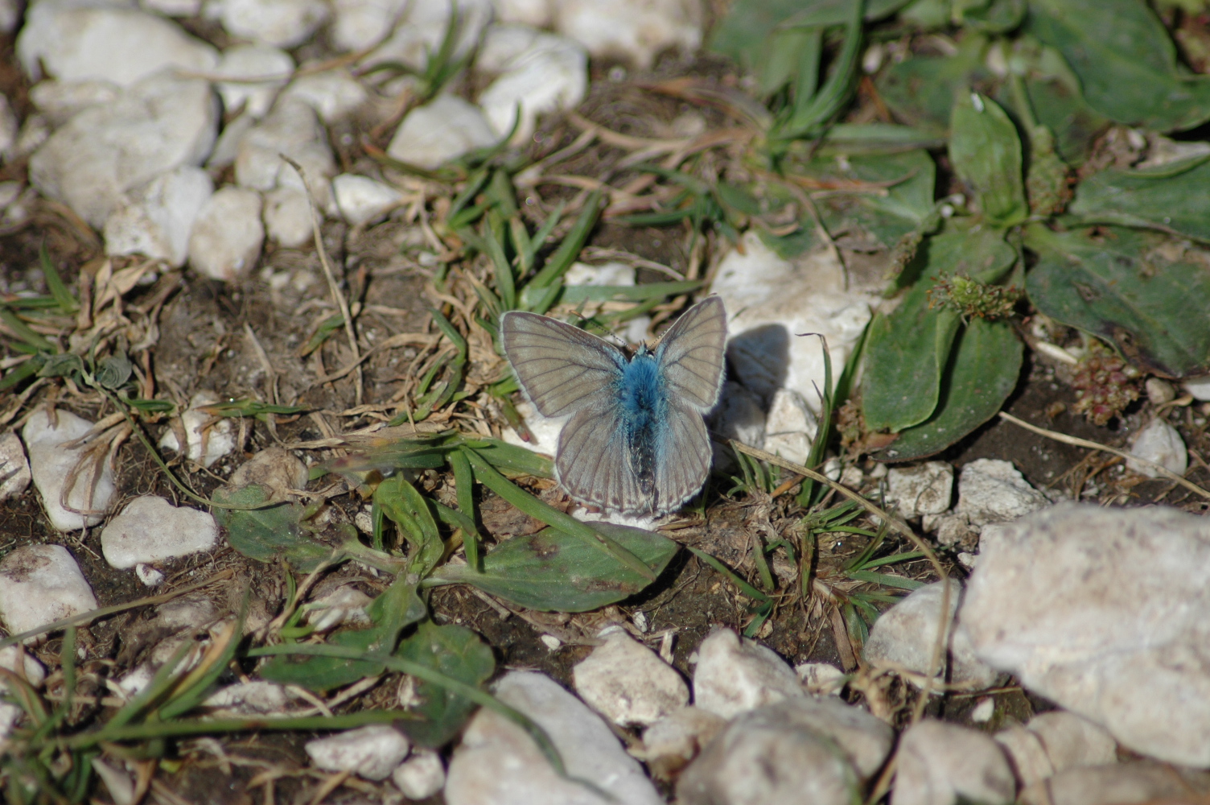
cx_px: 605
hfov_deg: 4.6
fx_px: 15111
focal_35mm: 450
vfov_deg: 3.0
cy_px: 402
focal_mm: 300
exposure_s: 1/1600
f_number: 5.6
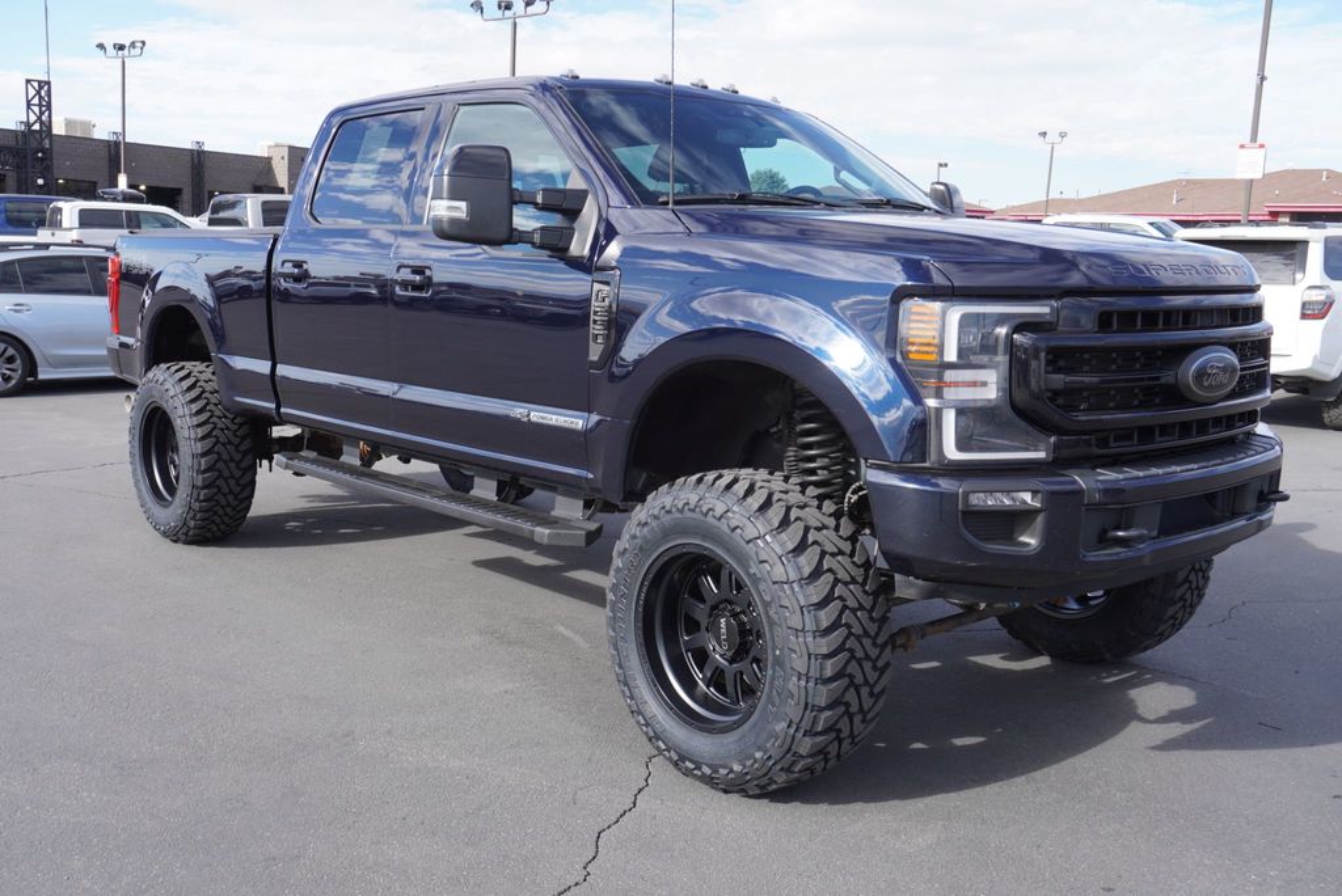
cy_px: 448
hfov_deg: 55.1
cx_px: 671
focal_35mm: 34
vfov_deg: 38.4
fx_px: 1287
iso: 100
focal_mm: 23
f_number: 8
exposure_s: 1/100
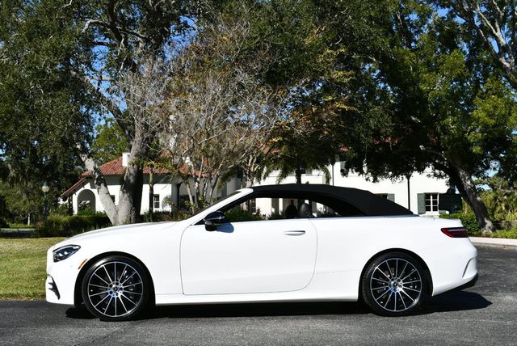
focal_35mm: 48
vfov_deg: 28.1
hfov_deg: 41.1
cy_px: 173
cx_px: 258
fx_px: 690
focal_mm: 24
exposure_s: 1/320
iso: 100
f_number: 9
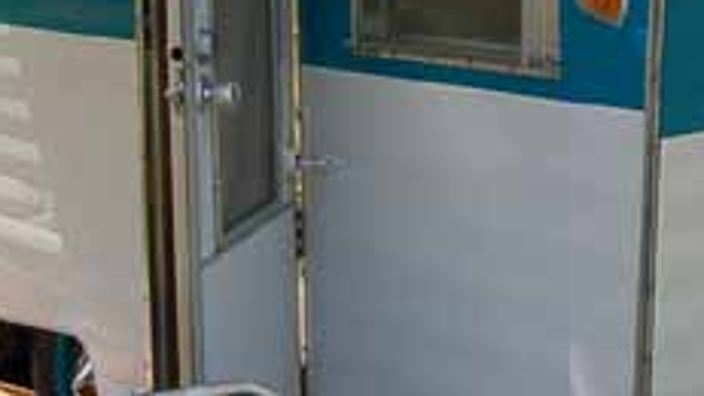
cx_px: 571
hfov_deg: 21.9
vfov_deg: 12.4
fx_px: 1792
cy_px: -56
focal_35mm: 96
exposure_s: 1/60
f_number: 18
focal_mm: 20
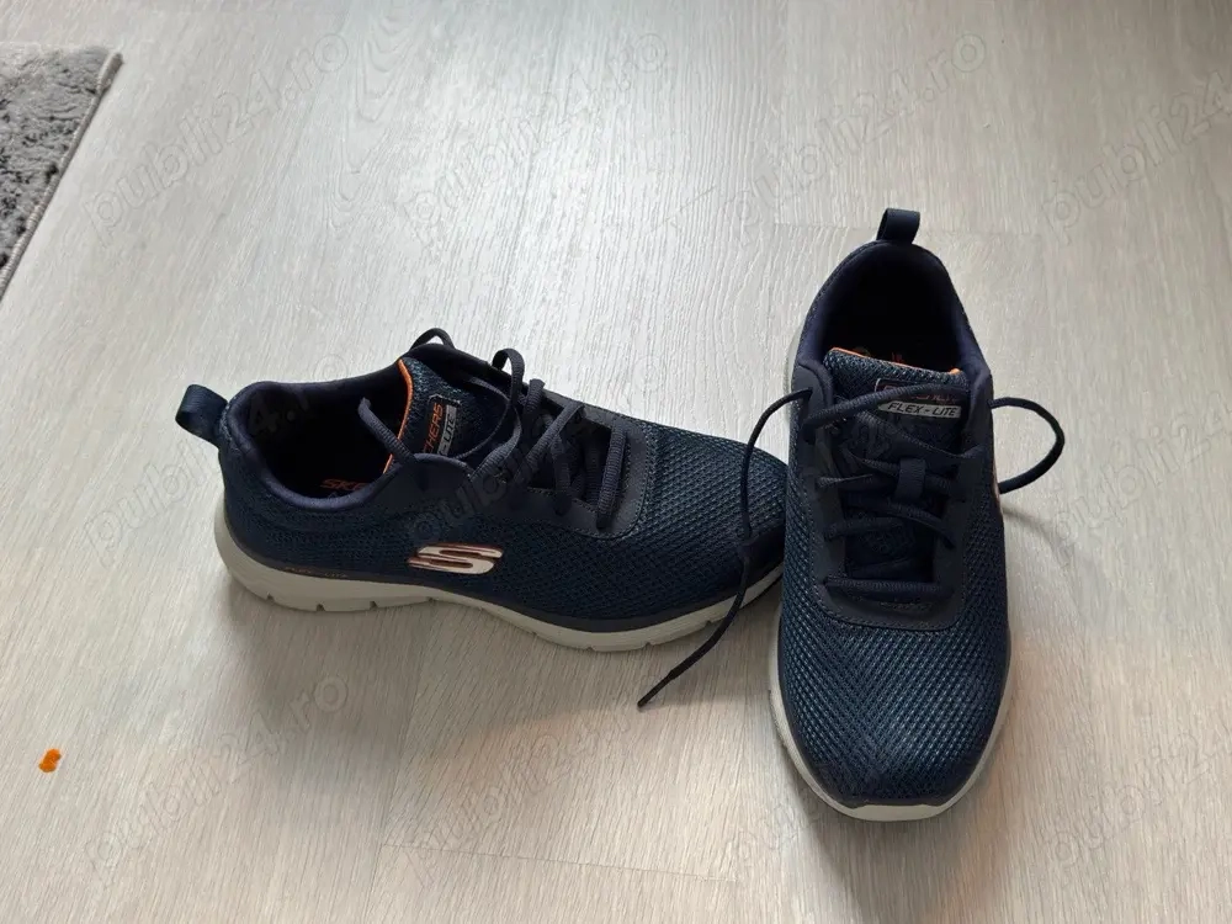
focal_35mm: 35
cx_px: 616
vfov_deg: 40.7
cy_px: 462
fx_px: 1246
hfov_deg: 52.6
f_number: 1.78
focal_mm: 6.76
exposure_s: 1/60
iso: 160
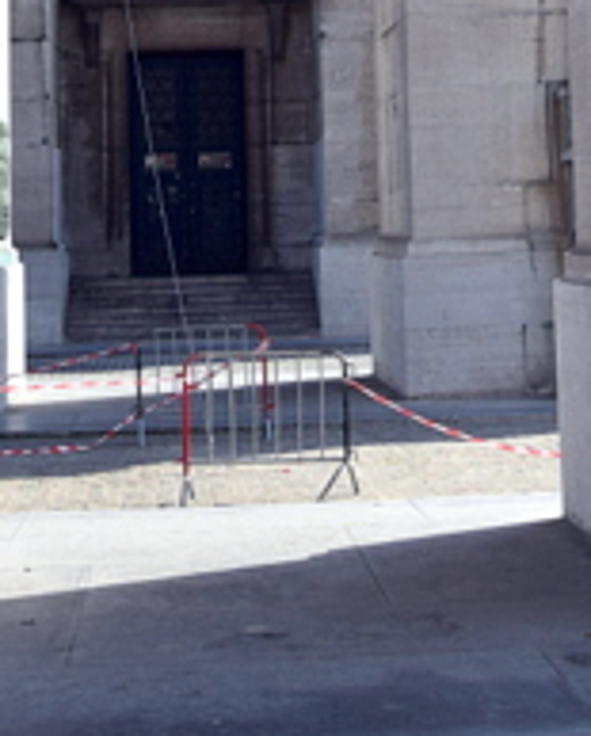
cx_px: 347
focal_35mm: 105
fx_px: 2290
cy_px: -328
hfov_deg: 14.7
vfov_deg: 16.8
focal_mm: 18
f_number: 8
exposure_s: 1/50
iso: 125
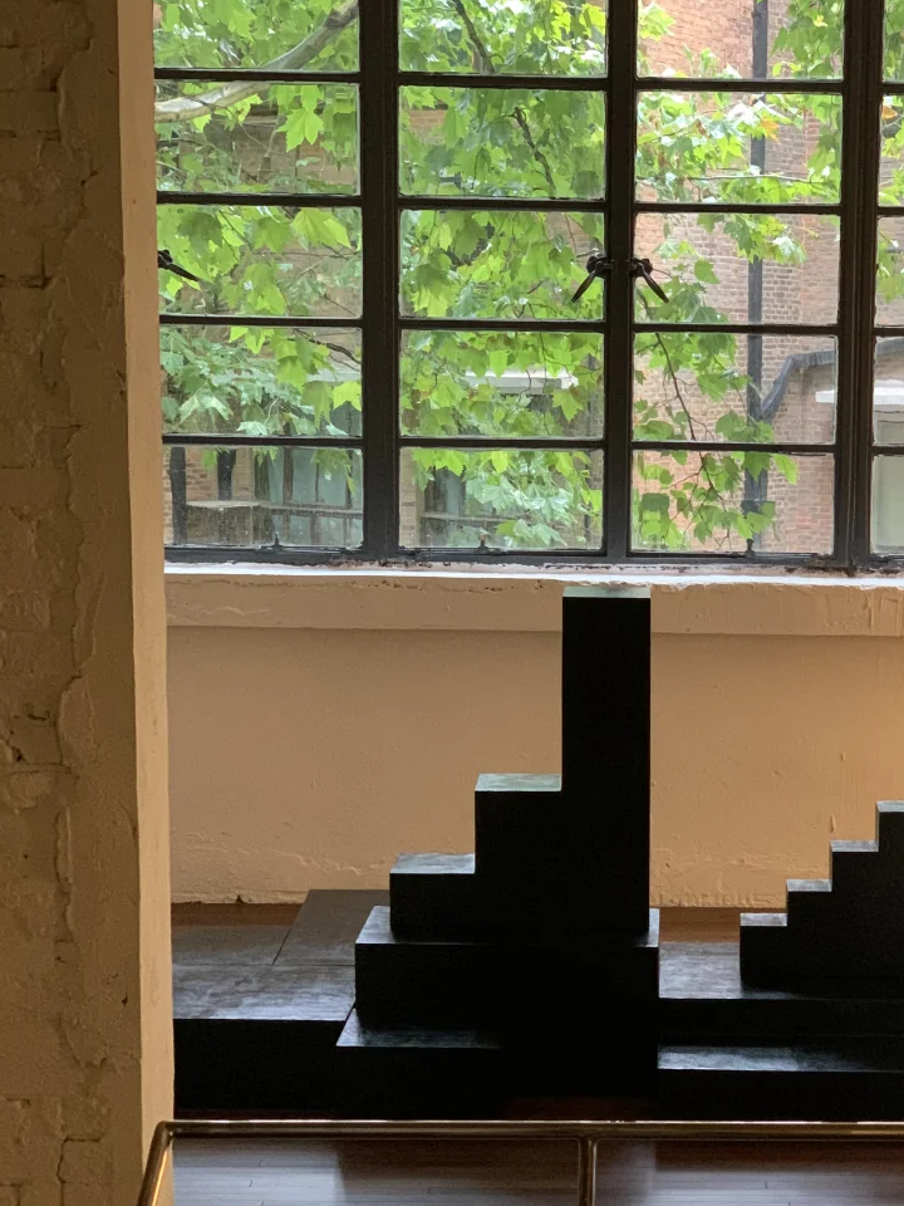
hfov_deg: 18.8
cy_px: 766
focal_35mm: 78
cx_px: 674
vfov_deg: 24.9
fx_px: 2716
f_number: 2.4
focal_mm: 6
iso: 500
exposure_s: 1/33
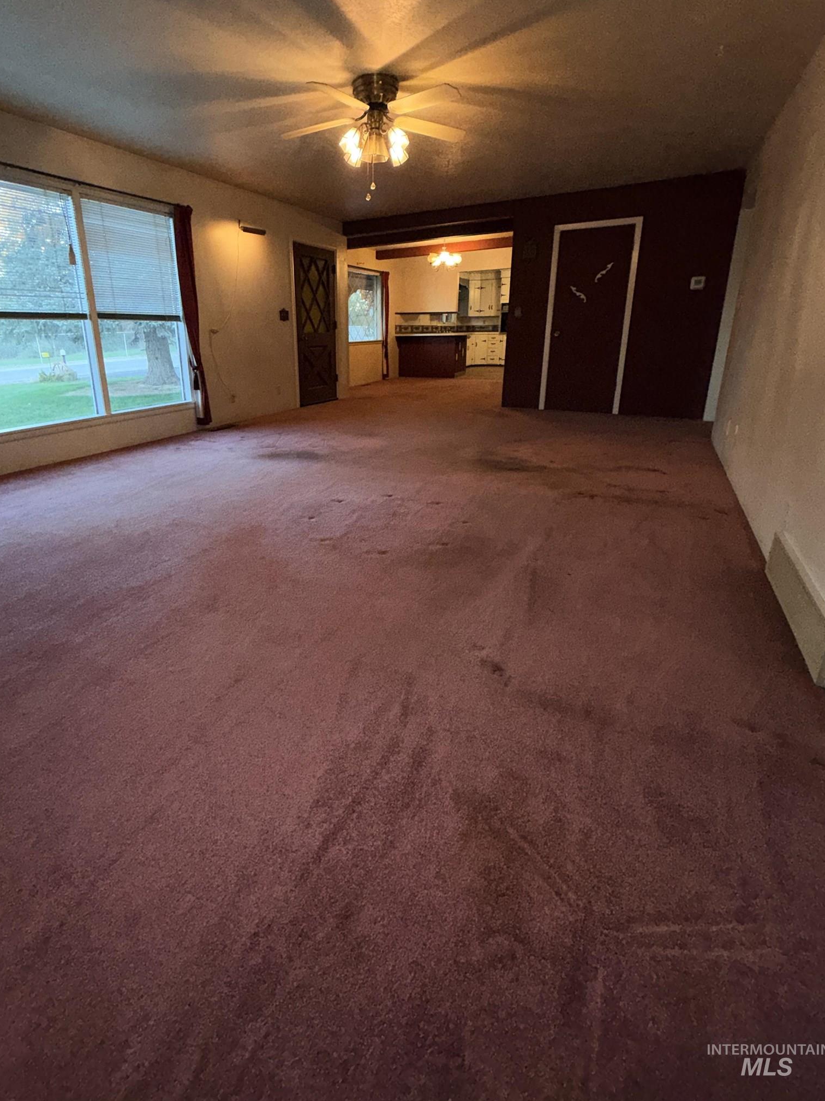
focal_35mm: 16
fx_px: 508
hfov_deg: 77.8
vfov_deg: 94.0
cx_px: 362
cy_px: 477
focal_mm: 2.22
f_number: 2.2
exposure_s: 1/60
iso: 160
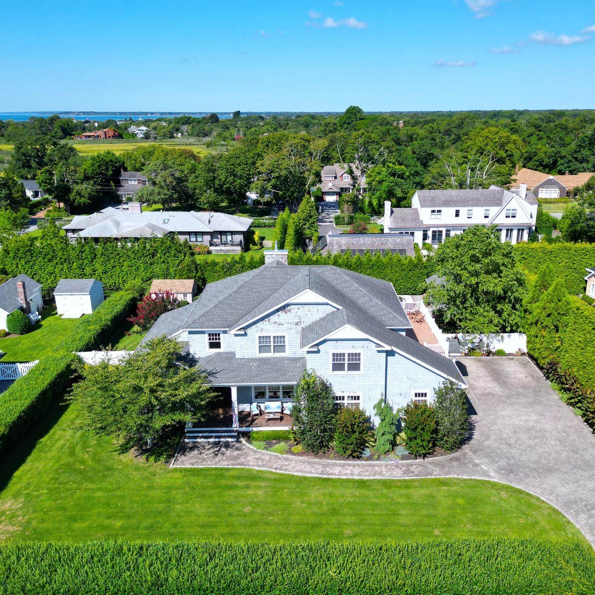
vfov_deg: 55.6
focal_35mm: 29
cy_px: 299
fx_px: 564
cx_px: 327
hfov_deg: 55.5
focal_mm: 6.72
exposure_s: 1/2500
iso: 120
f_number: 1.7
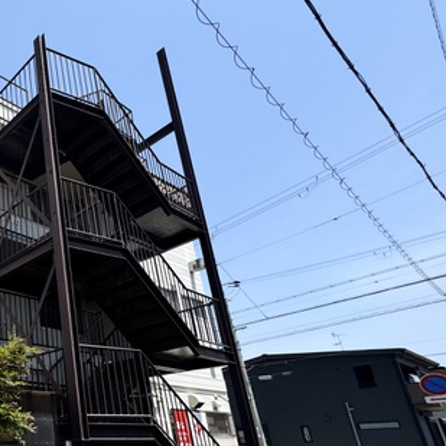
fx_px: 408
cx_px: -48
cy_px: 318
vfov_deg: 55.3
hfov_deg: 43.8
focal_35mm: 28
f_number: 2.2
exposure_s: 1/2494
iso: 50
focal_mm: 2.22
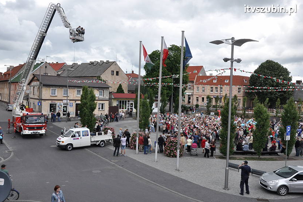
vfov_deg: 38.8
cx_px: 148
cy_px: 100
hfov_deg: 55.8
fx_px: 286
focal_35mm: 34
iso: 1250
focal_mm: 22
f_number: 13
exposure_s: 1/640
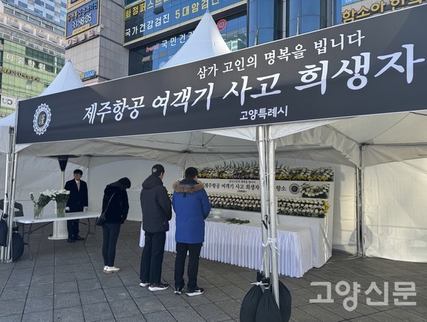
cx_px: 214
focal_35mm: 24
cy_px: 161
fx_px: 297
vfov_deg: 57.0
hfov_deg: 71.5
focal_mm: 6.76
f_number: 1.78
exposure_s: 1/802
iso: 80
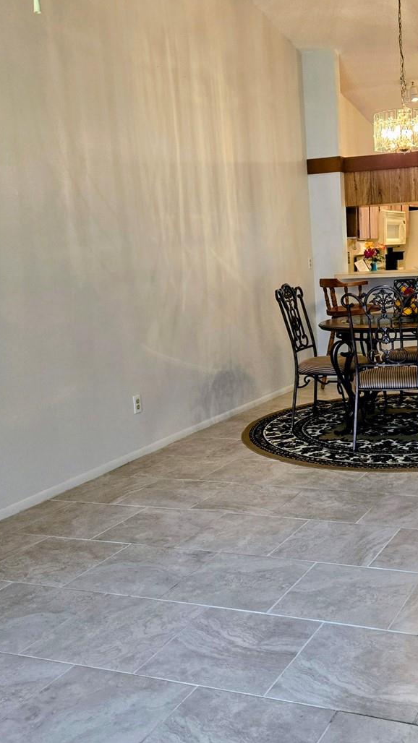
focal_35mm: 39
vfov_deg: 51.6
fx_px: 769
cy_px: 369
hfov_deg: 29.3
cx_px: 365
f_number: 1.8
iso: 200
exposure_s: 1/120
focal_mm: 5.4
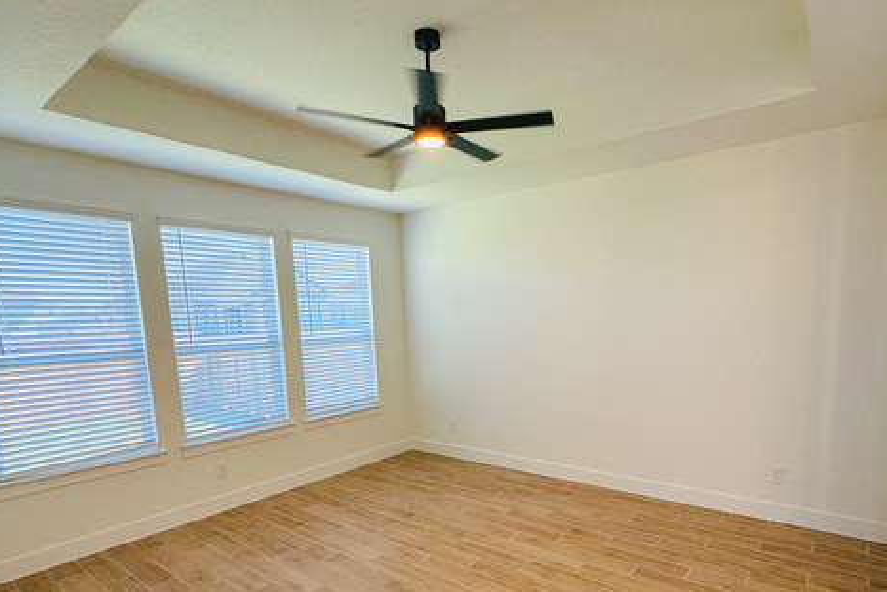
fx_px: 493
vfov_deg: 60.9
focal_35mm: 20
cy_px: 381
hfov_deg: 83.4
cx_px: 506
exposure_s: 1/120
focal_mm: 2.22
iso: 100
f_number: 2.2
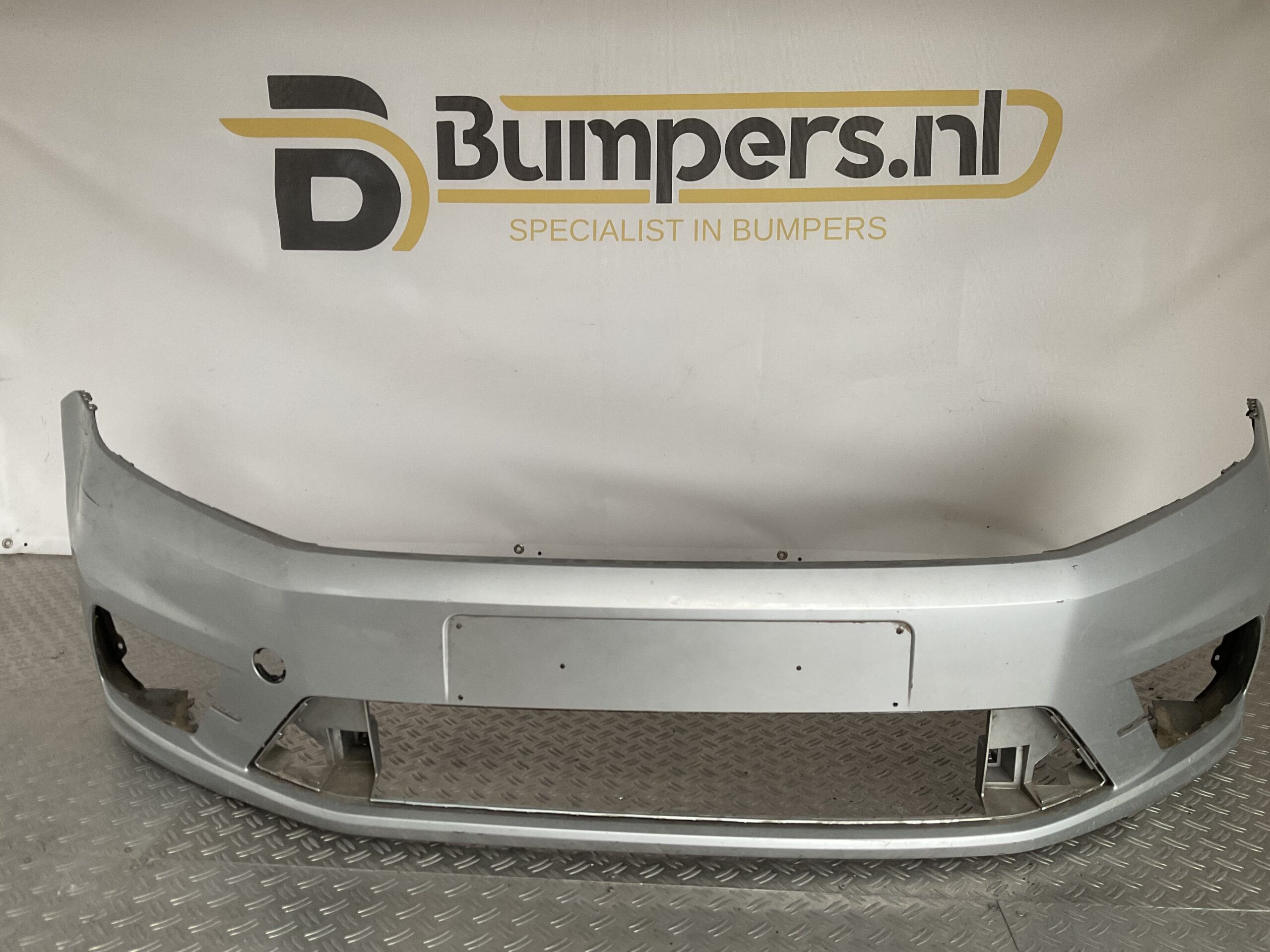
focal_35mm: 29
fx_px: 1064
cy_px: 476
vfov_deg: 48.2
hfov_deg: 61.7
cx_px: 635
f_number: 1.8
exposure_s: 1/100
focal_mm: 3
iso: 50
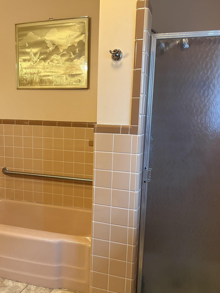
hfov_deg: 41.7
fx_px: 288
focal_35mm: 34
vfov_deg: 53.8
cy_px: 164
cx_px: 93
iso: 320
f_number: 1.6
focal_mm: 5.96
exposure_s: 1/60
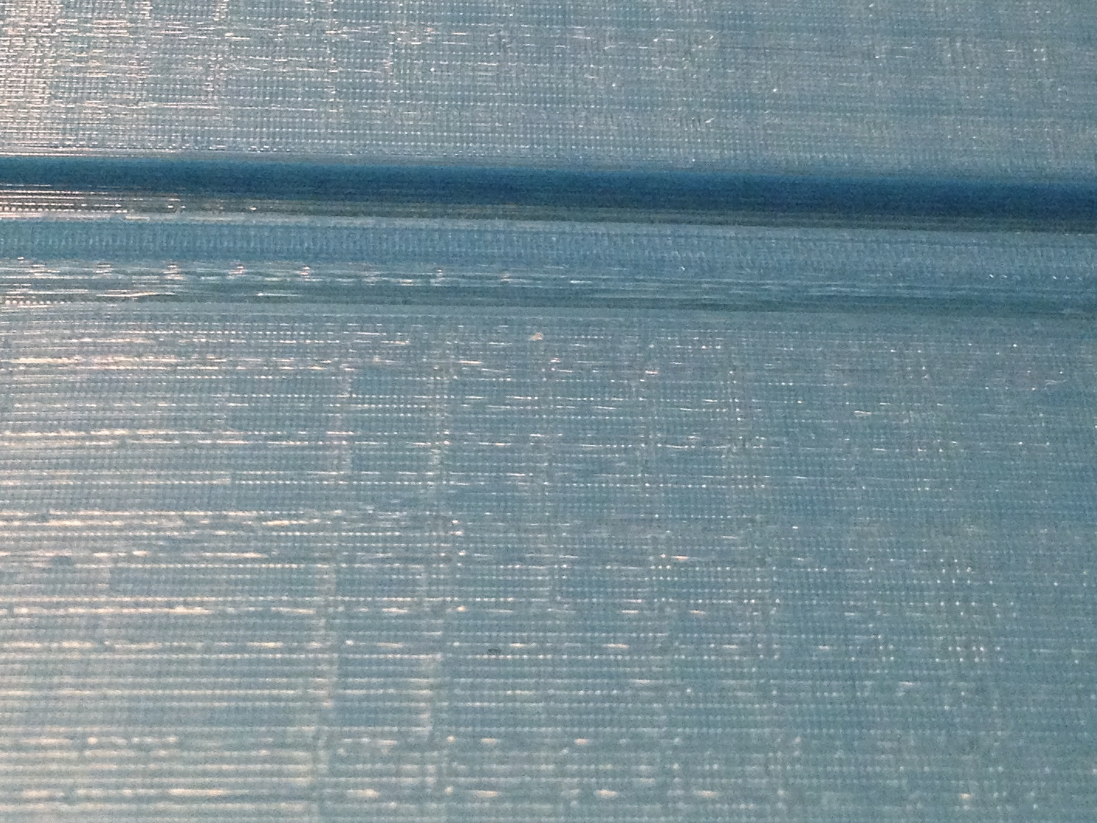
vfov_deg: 19.3
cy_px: 300
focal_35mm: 76
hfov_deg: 25.6
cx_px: 643
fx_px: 2409
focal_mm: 4.13
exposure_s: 1/20
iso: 320
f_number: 2.4
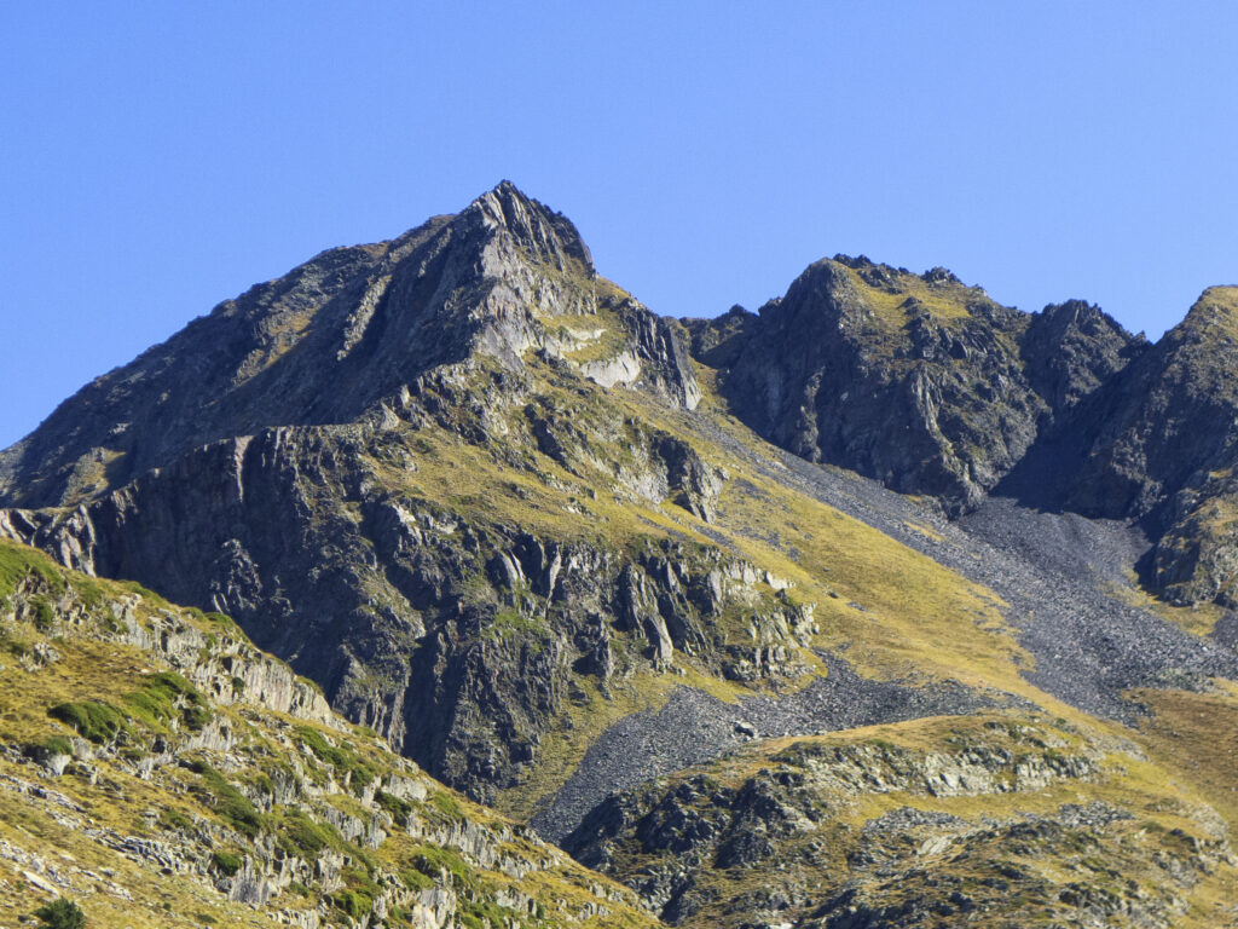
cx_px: 619
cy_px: 464
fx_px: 4292
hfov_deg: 16.4
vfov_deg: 12.3
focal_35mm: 120
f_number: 3.5
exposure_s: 1/400
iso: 80
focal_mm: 19.2
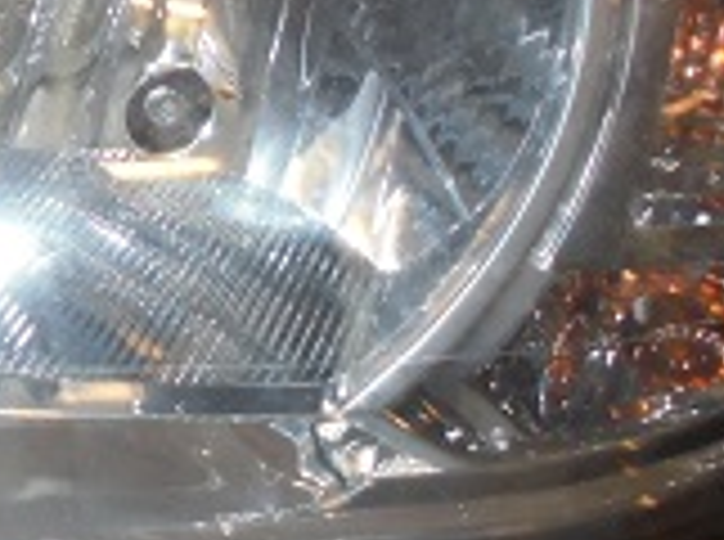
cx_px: -110
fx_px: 1753
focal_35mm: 84
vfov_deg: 17.5
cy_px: 182
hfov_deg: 21.9
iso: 160
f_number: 3.5
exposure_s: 1/30
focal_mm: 4.6
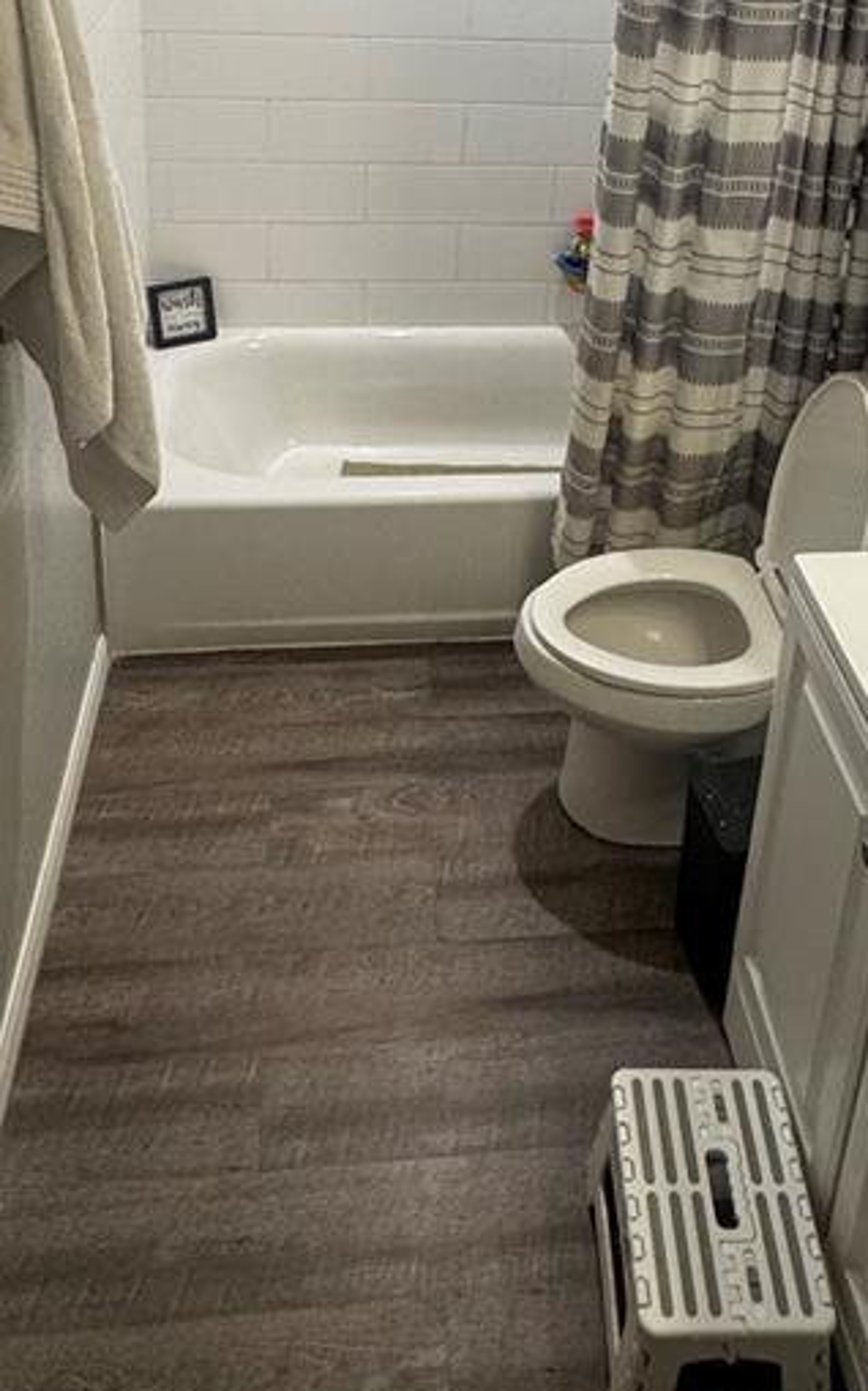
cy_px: 186
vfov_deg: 50.2
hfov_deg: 36.2
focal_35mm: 35
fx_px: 1325
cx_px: 486
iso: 250
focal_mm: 2.22
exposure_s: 1/120
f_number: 2.2
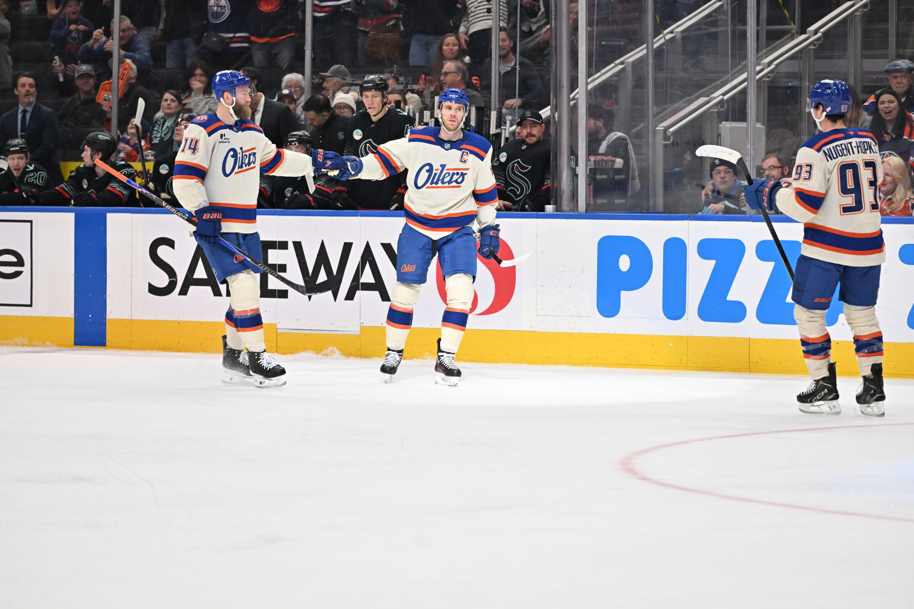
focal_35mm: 155
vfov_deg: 8.9
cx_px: 457
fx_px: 3935
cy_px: 304
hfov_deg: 13.2
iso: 1600
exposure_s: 1/800
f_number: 4
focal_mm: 155
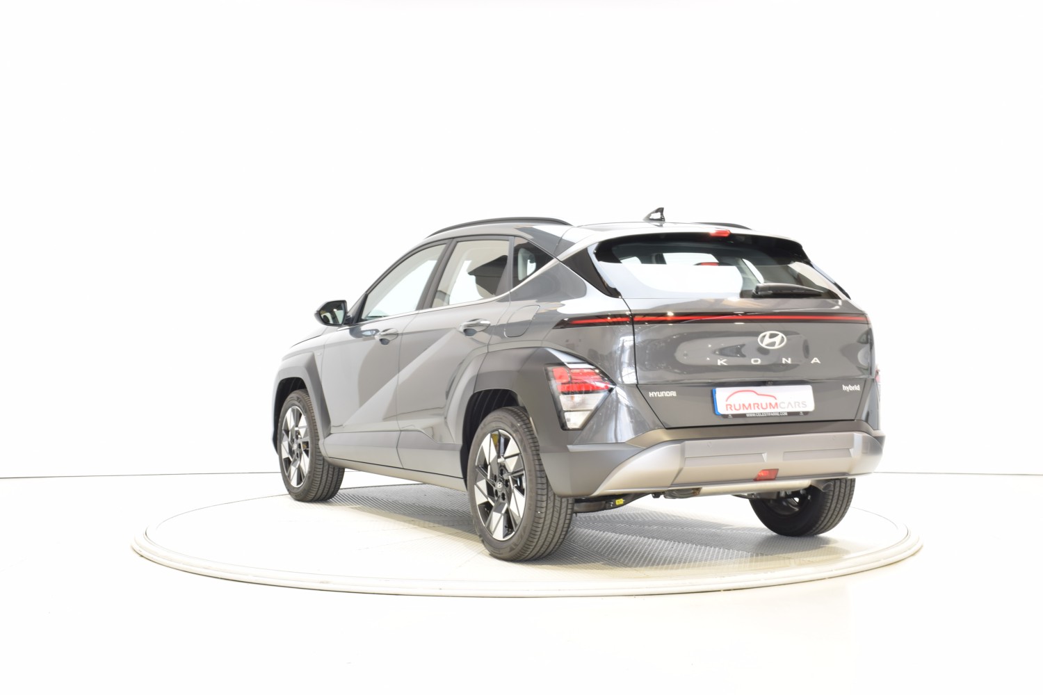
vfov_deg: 26.5
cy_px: 348
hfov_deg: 38.9
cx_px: 522
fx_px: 1477
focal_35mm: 51
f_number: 11
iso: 100
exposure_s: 1
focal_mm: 34
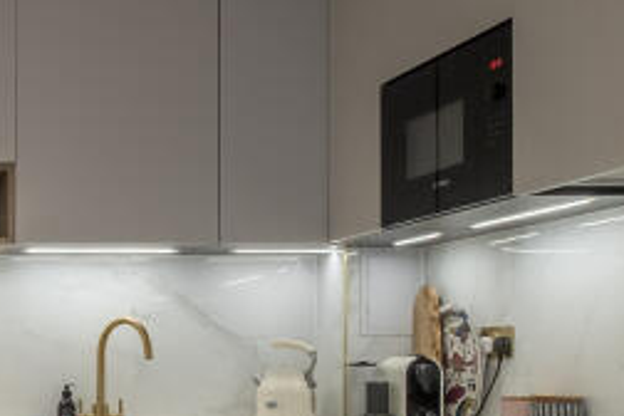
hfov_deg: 26.8
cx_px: -158
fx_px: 1127
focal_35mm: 65
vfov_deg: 20.5
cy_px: 368
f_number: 8
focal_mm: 10.5
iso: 320
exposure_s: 1/15
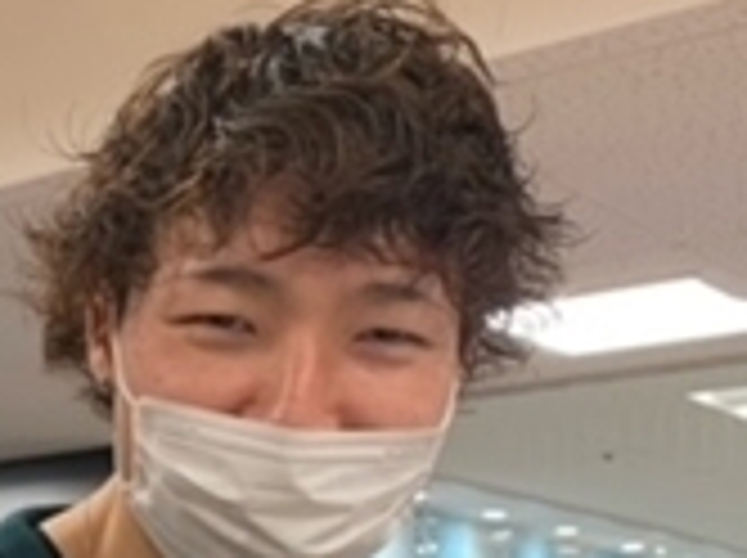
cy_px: 702
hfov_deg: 19.4
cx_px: -198
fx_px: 2026
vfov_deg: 15.0
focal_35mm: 94
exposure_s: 1/50
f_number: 1.8
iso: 80
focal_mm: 4.25
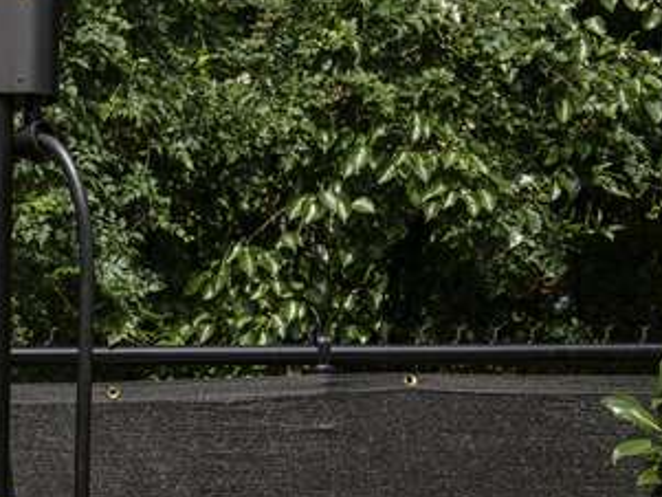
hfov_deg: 15.6
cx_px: -19
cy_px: 587
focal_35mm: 124
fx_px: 2372
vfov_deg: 11.7
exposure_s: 1/80
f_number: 11
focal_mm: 38
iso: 50
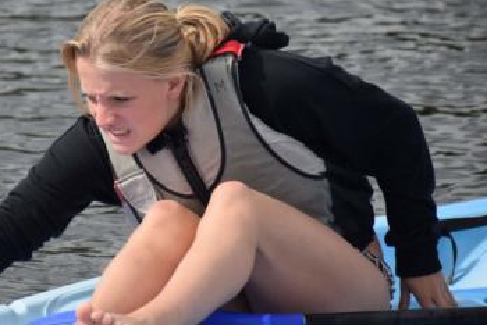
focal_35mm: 300
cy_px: 111
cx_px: 149
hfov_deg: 6.9
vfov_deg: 4.6
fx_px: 4062
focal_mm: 140
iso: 400
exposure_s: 1/1600
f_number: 5.6
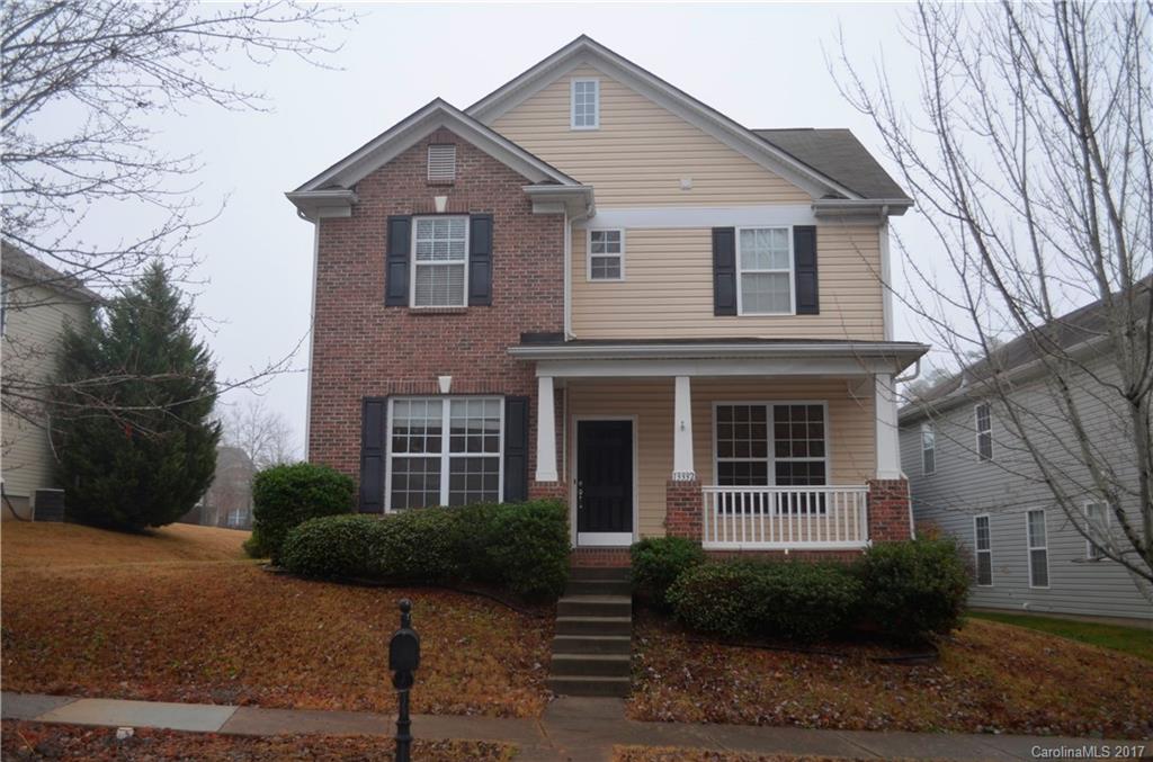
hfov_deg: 57.3
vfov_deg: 39.8
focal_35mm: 33
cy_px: 381
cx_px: 576
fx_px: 1054
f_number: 4.5
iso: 100
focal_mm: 22
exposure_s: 1/200
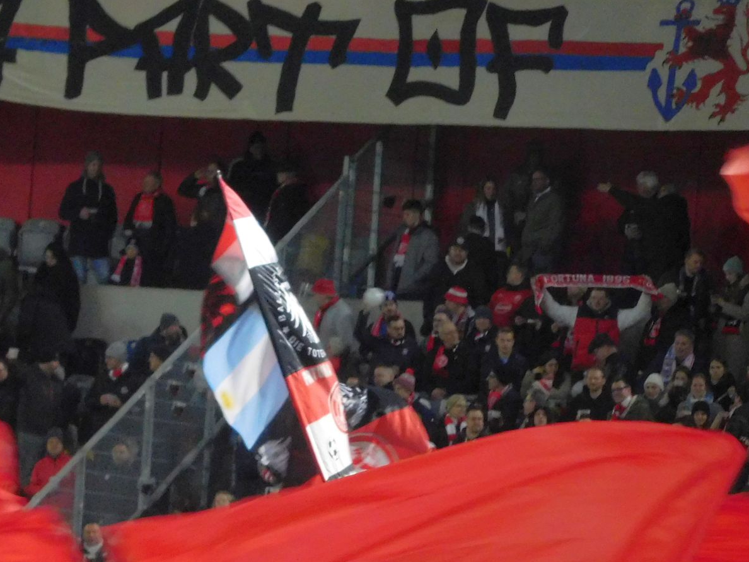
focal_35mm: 421
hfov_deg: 4.7
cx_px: 182
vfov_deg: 3.5
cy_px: 471
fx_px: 9109
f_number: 5.7
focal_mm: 44.6
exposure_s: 1/50
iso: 800
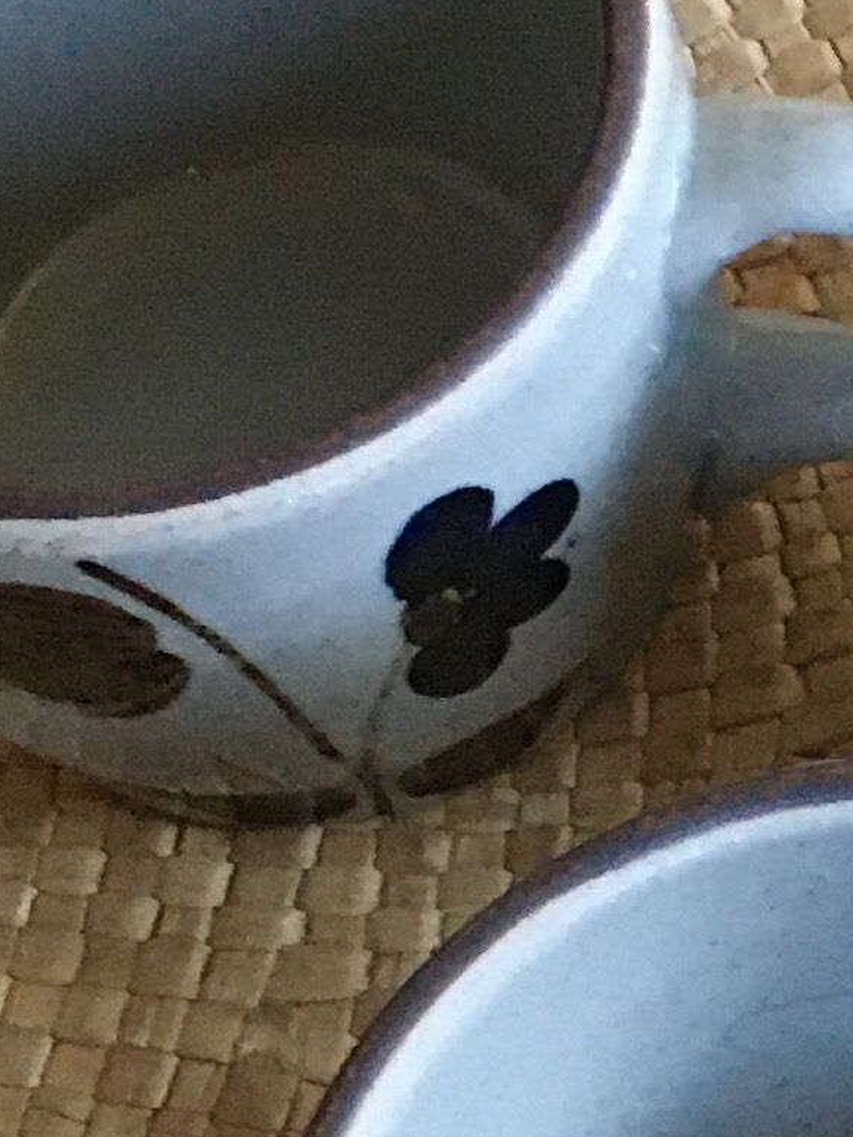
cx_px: 1718
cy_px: 1097
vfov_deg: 12.8
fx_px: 4993
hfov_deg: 9.2
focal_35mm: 152
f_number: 2.2
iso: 200
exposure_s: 1/25
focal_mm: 4.15
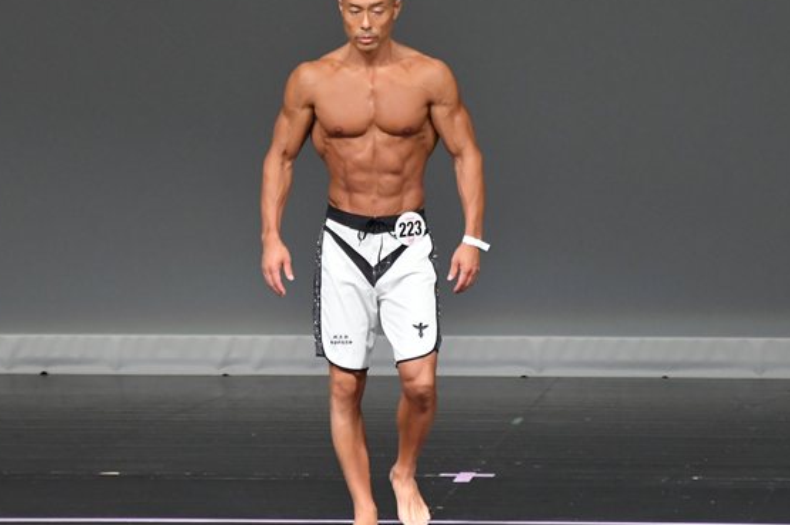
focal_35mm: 482
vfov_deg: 2.8
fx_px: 10568
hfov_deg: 4.3
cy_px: 255
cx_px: 416
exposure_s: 1/400
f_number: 5.6
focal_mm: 230
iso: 5000
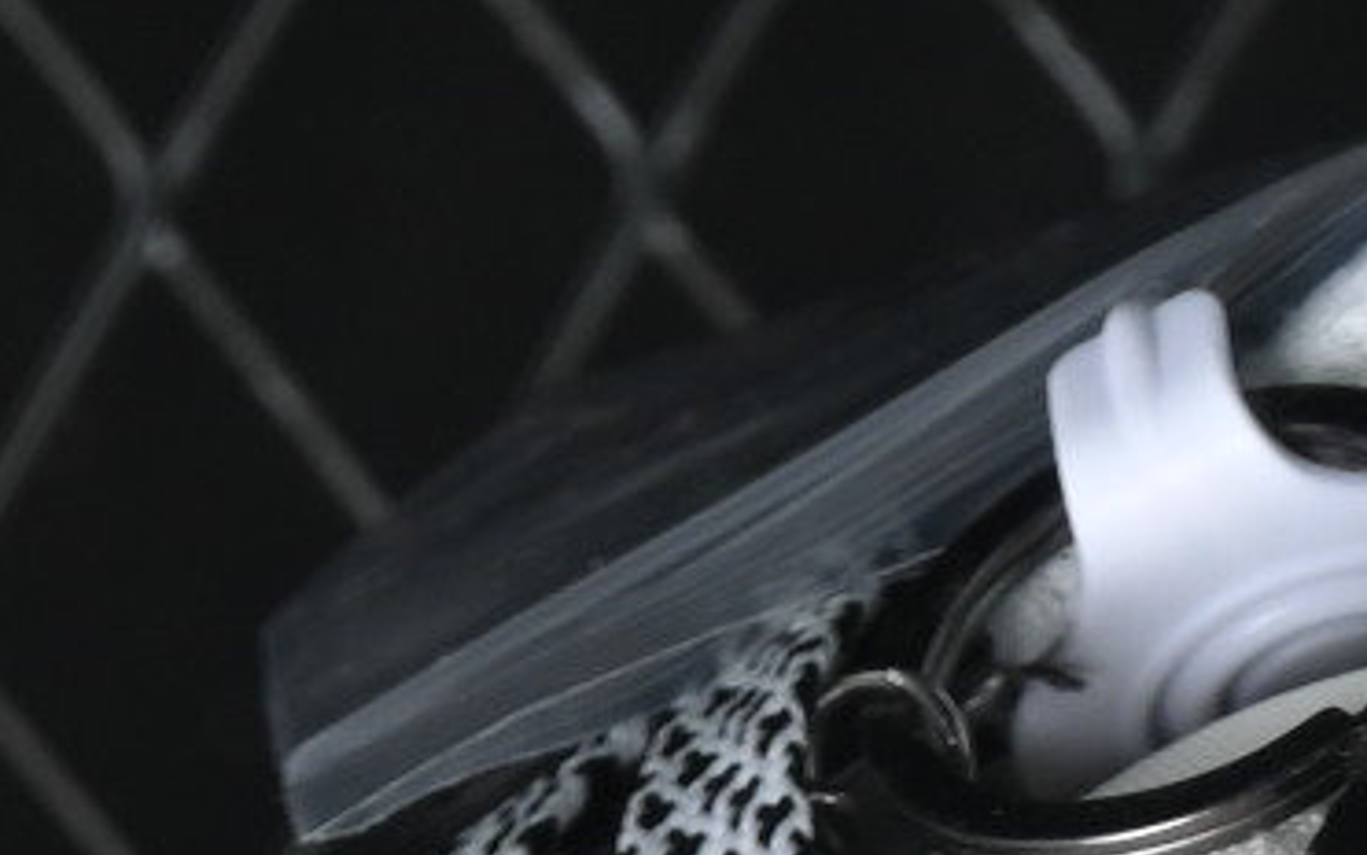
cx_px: 991
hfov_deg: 3.7
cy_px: 3343
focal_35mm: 574
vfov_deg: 2.2
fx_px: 21388
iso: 160
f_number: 6.3
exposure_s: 1/60
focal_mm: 50
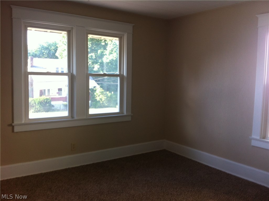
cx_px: 134
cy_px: 100
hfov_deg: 52.7
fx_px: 272
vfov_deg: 40.6
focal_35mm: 35
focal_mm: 3.85
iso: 80
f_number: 2.8
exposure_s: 1/40
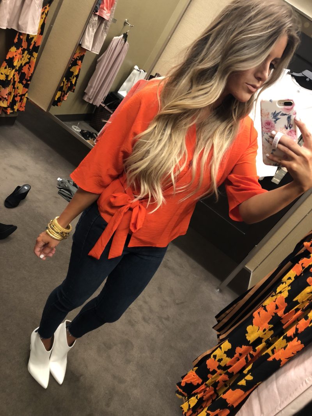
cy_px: 208
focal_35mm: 28
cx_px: 156
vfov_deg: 63.4
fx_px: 337
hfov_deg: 49.7
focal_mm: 3.99
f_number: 1.8
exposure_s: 1/15
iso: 64
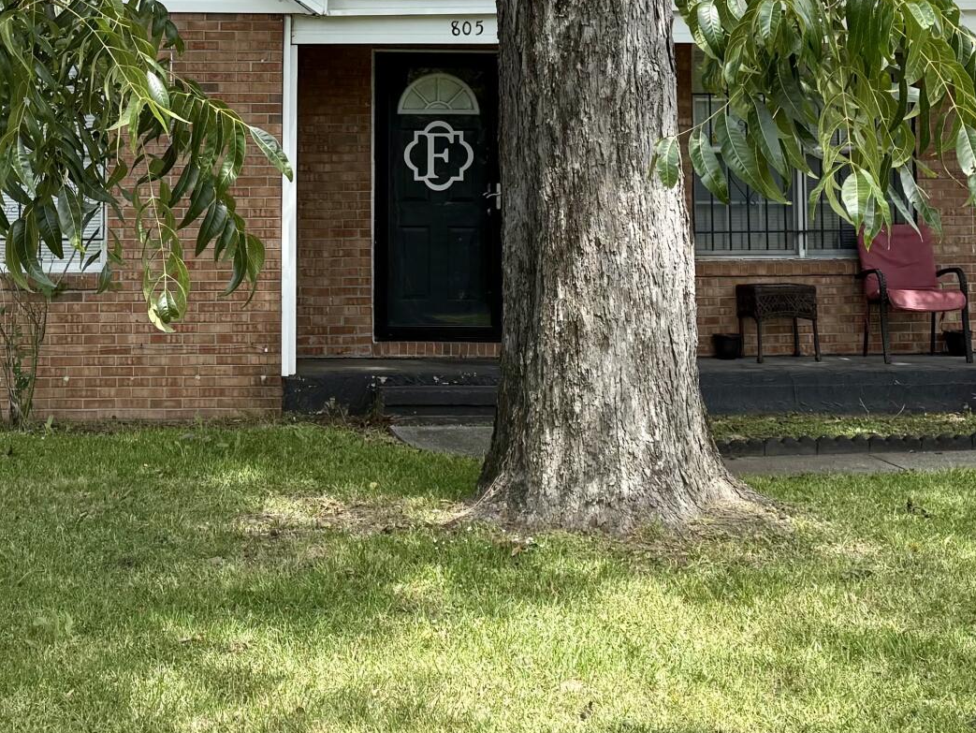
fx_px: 1946
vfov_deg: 20.9
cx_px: 279
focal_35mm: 69
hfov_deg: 27.9
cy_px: 83
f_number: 1.78
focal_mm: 6.76
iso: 100
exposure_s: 1/1522
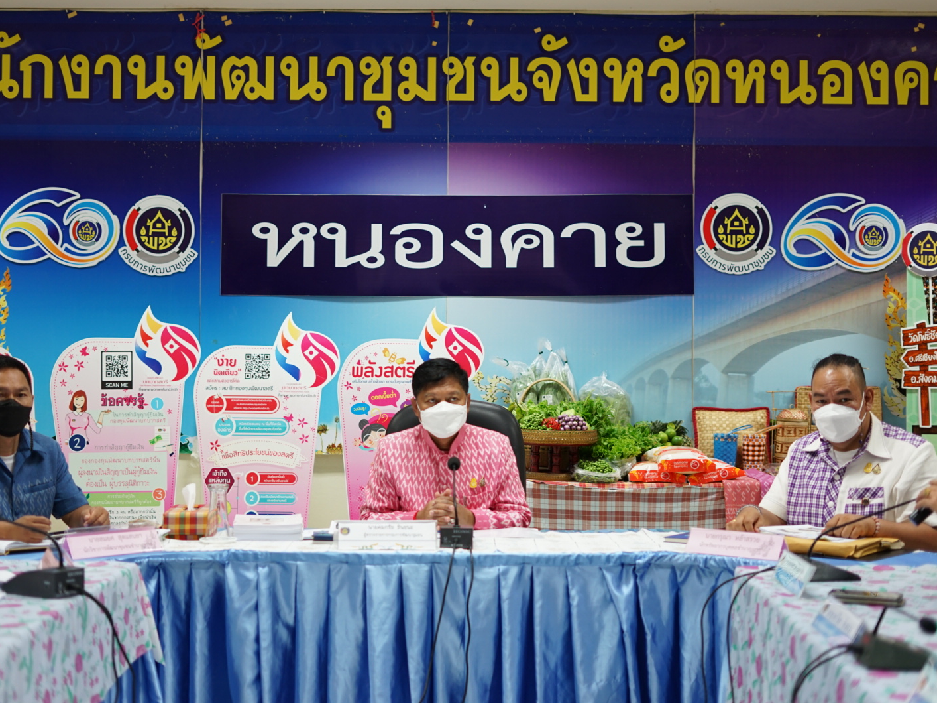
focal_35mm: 55
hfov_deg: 34.9
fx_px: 1489
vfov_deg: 26.6
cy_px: 346
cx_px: 436
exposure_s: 1/100
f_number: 2.2
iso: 400
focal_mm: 50
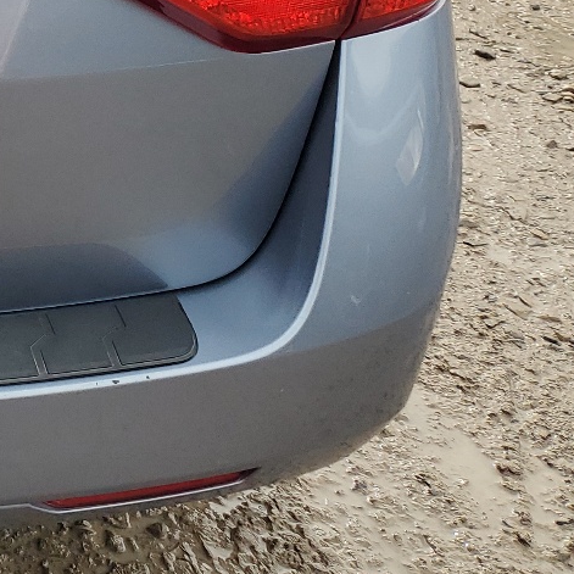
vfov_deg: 20.7
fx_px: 1463
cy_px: -112
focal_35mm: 78
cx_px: -383
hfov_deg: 18.5
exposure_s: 1/909
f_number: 1.5
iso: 50
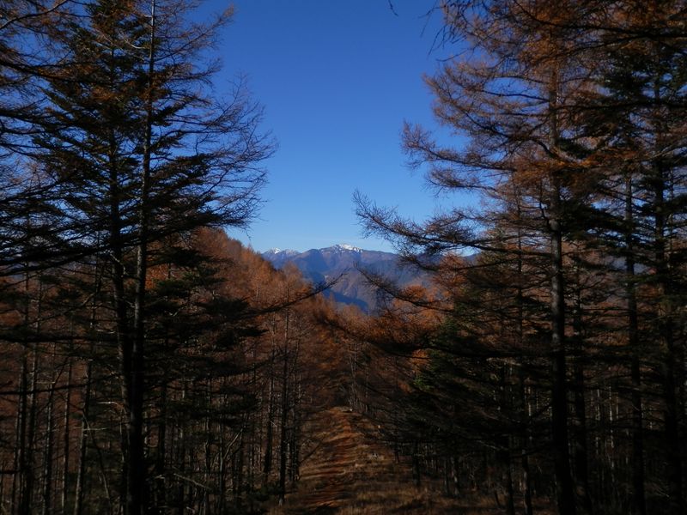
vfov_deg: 51.4
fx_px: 536
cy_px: 258
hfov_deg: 65.3
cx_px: 344
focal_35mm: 27
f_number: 9
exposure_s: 1/160
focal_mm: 5
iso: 80
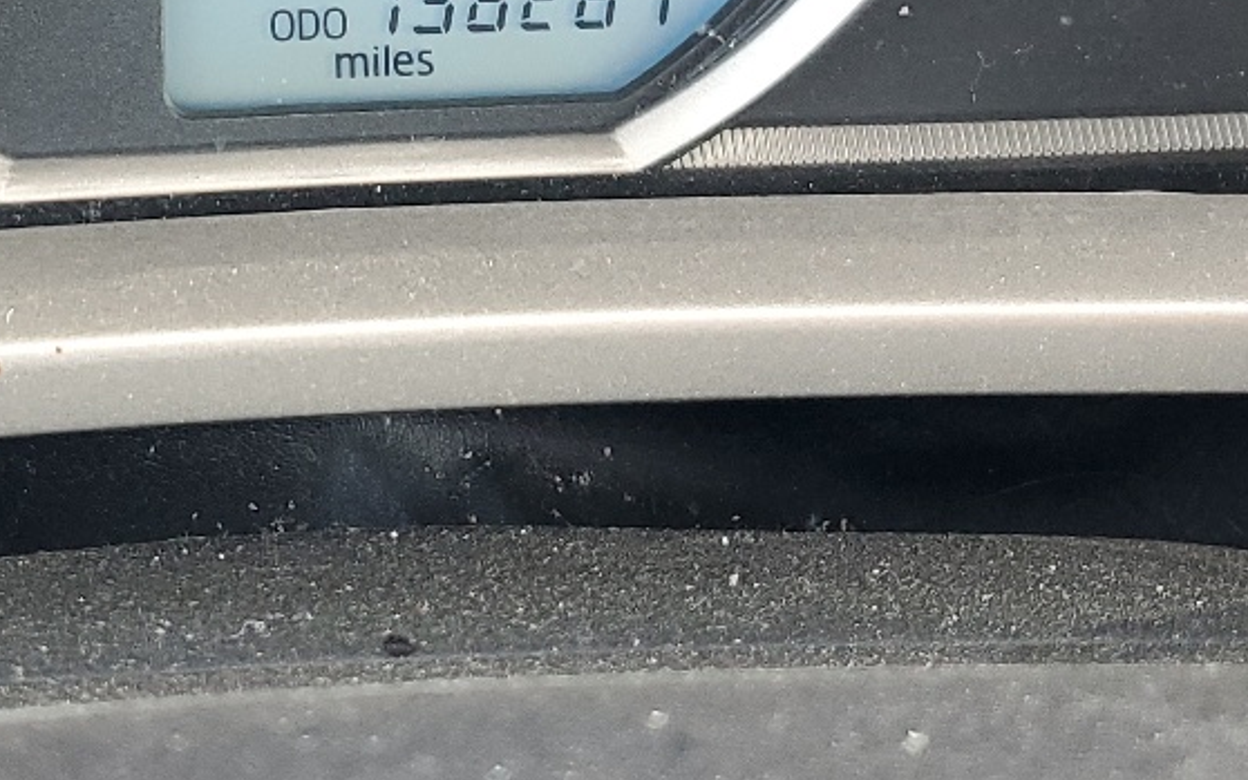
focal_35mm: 79
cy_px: -476
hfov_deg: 25.4
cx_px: 148
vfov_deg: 15.0
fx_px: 2687
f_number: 1.5
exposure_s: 1/50
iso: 94
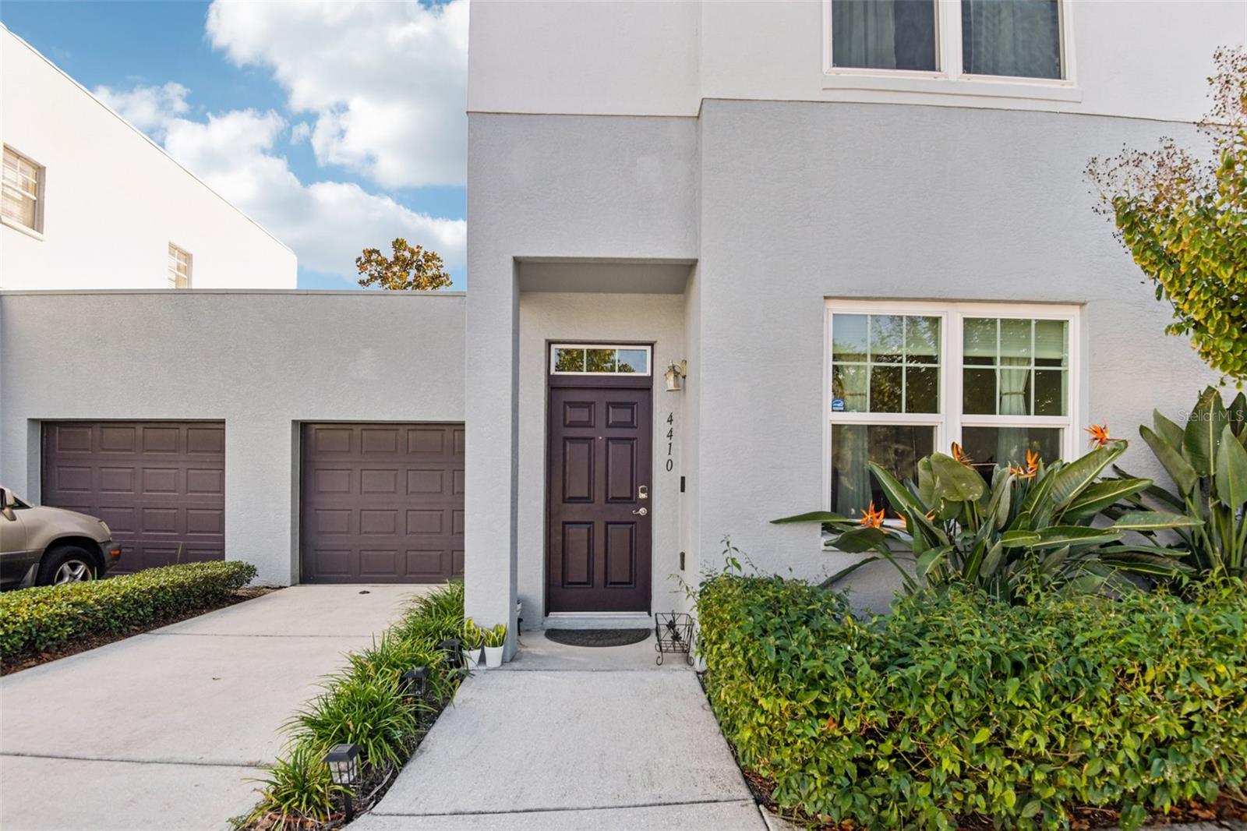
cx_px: 624
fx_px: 554
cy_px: 416
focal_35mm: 16
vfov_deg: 73.7
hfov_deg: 96.7
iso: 400
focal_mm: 16
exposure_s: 1/400
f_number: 8
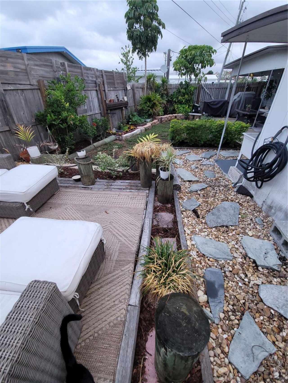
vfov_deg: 106.2
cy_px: 192
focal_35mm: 13
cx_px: 144
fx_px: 144
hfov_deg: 89.9
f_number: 2.2
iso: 160
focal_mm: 2.2
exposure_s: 1/60
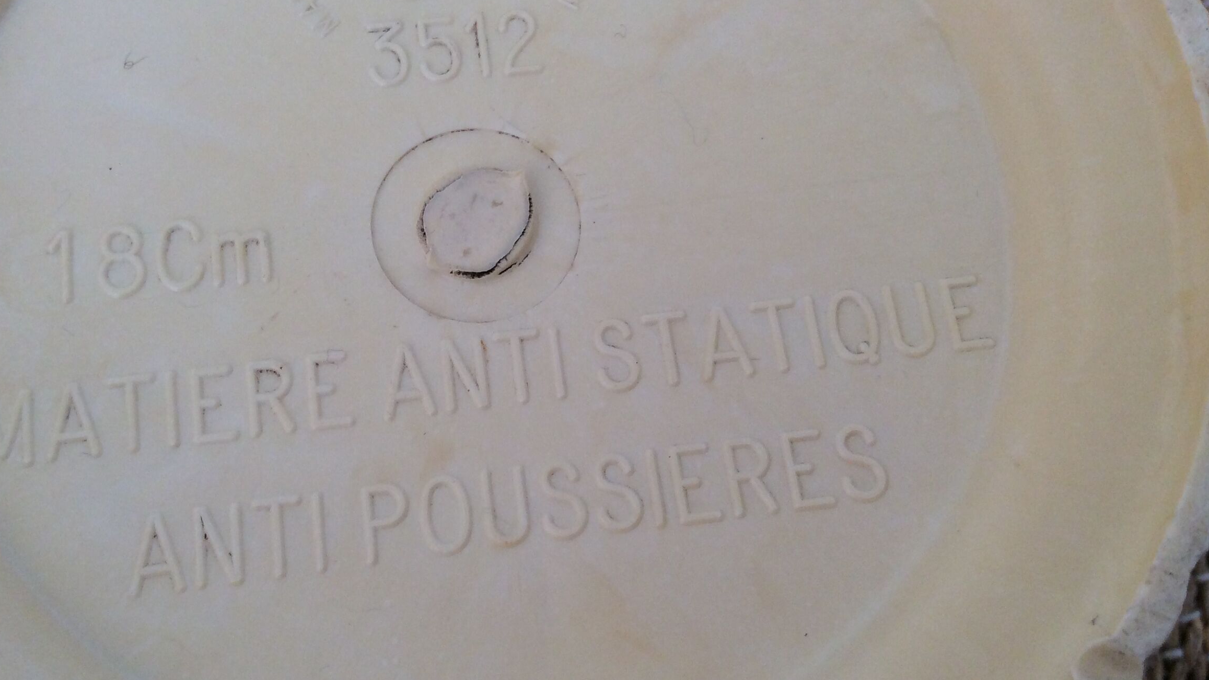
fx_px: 1250
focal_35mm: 39
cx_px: 553
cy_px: 376
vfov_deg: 30.4
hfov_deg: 51.6
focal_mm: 3.3
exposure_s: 1/100
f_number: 2.4
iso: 64
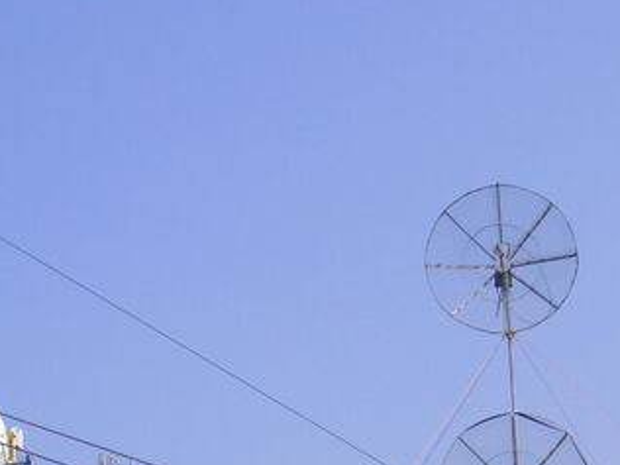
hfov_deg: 16.5
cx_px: 265
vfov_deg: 12.3
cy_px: 477
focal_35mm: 119
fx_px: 2131
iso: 50
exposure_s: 1/180
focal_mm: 7.8
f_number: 8
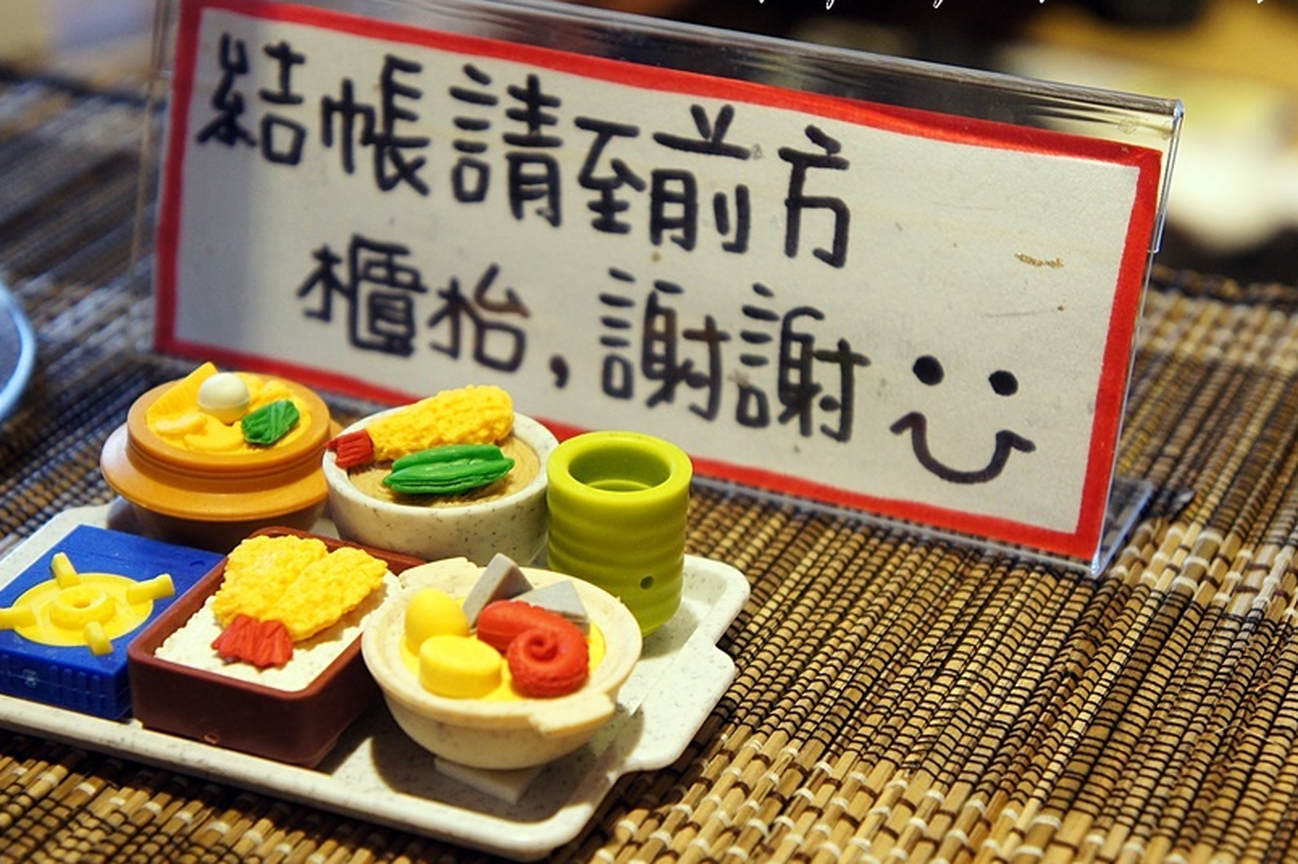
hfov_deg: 26.8
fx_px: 2723
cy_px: 422
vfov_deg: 18.0
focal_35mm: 76
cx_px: 573
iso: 800
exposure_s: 1/80
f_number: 5
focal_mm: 45
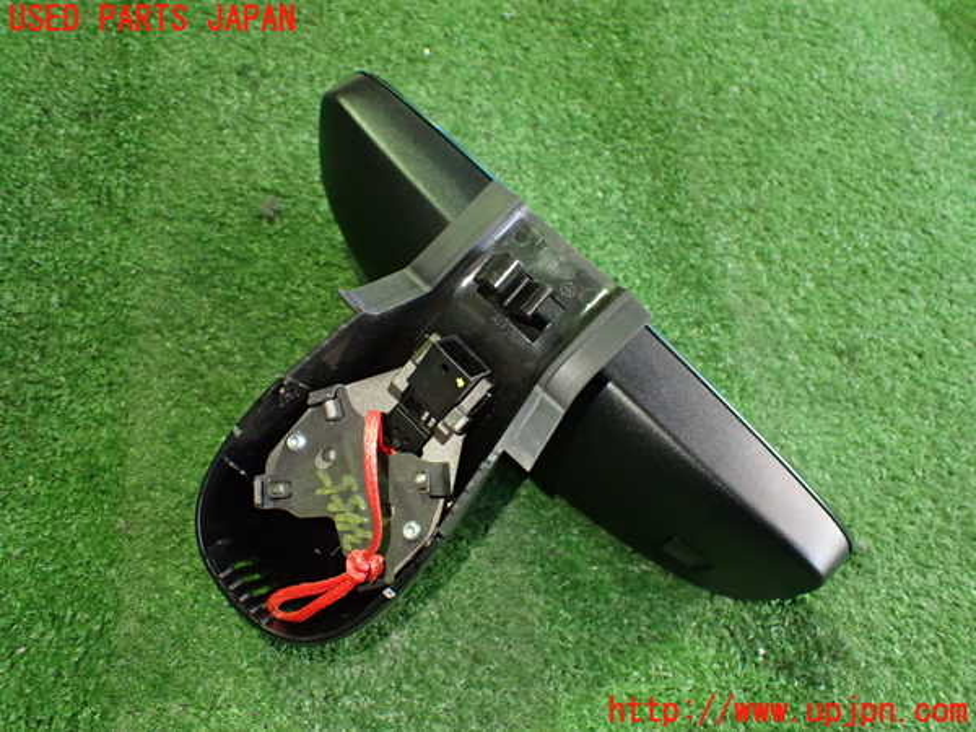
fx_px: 846
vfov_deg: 46.8
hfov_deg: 60.0
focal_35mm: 30
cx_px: 488
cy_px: 366
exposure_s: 1/60
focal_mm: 5.4
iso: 800
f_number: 2.3
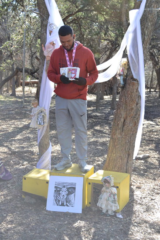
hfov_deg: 28.1
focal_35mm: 48
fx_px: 320
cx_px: 80
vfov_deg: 41.1
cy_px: 120
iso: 1600
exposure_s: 1/800
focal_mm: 32
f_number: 5.6
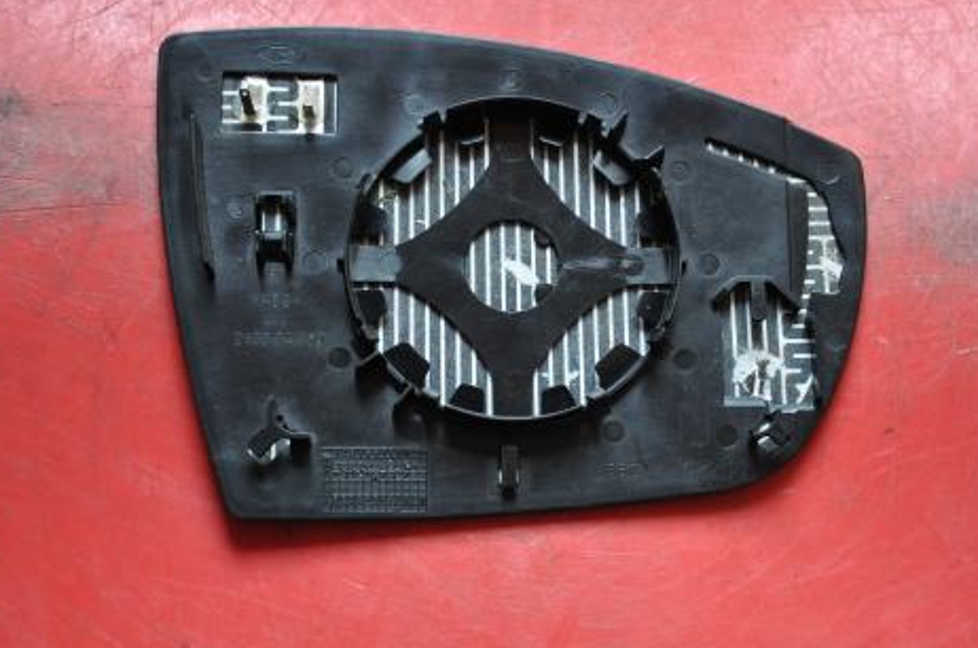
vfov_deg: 20.8
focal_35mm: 65
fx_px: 1762
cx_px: 500
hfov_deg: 31.0
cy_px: 305
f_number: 4.5
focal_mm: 40
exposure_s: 1/30
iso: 800
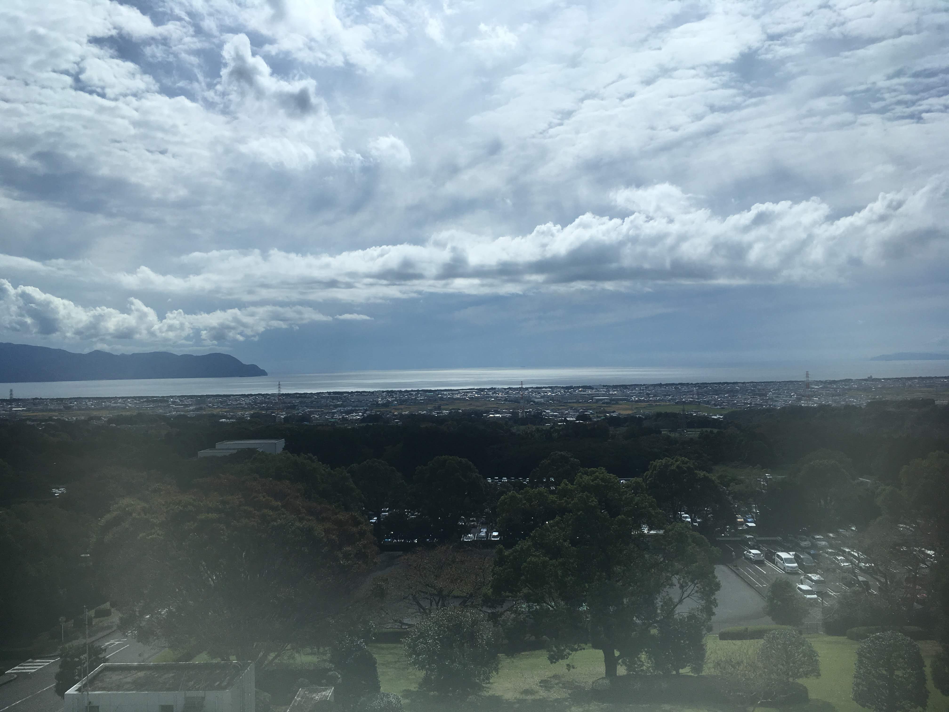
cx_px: 474
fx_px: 795
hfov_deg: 61.7
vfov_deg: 48.2
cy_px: 356
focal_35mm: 29
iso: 25
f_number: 2.2
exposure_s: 1/3077
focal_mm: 4.15
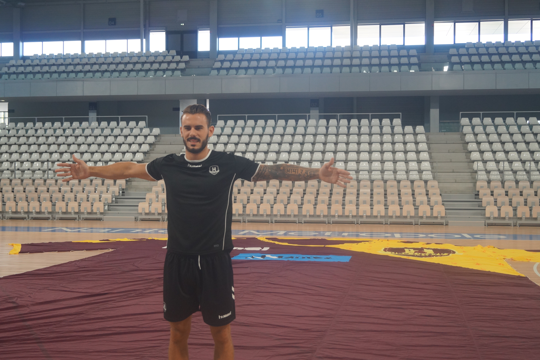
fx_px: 630
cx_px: 270
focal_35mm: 42
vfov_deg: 31.8
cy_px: 180
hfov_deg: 46.4
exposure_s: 1/160
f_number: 4.5
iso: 500
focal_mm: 28
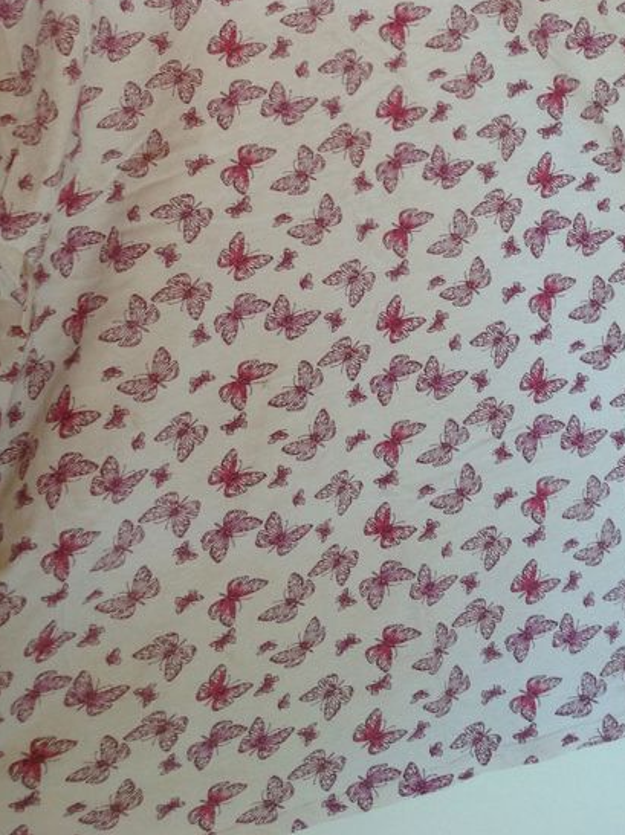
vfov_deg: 29.3
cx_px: 374
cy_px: 110
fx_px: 1544
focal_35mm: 64
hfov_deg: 22.9
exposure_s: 1/40
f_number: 2.4
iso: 64
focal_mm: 4.28
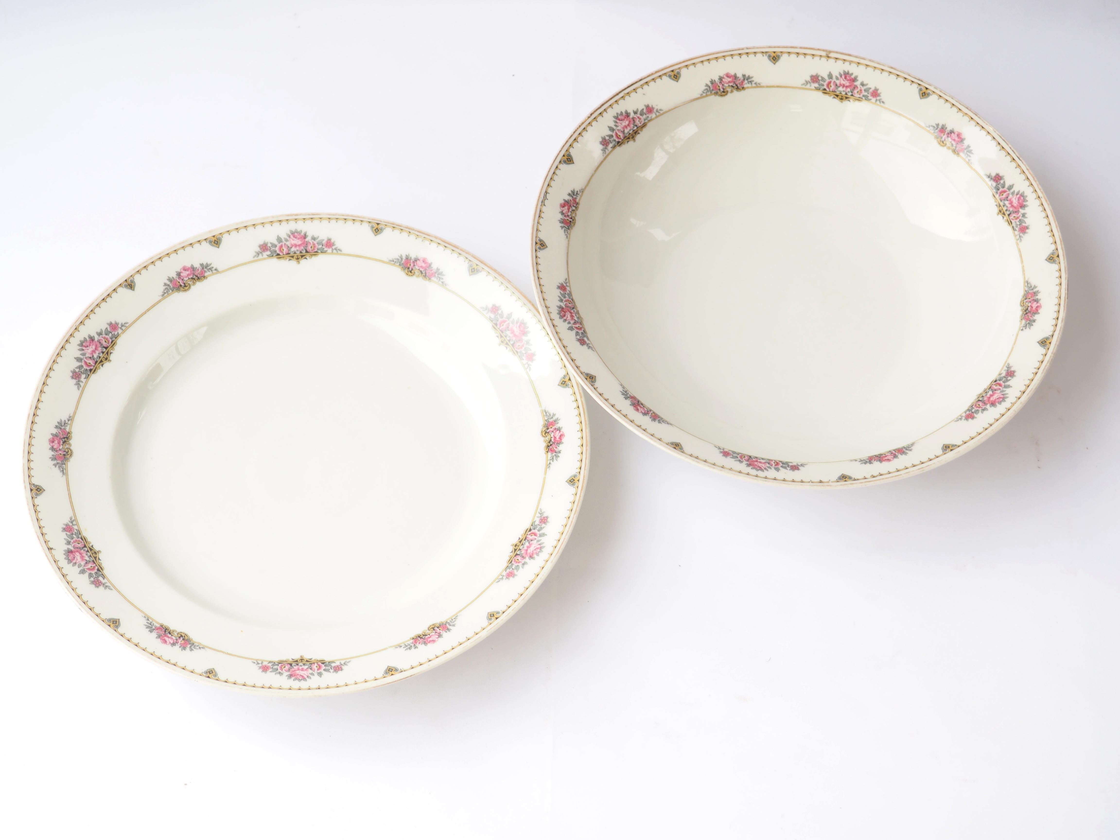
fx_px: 2200
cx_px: 560
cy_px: 420
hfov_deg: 28.6
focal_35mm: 68
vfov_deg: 21.6
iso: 200
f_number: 6.3
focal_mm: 34
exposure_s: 1/125
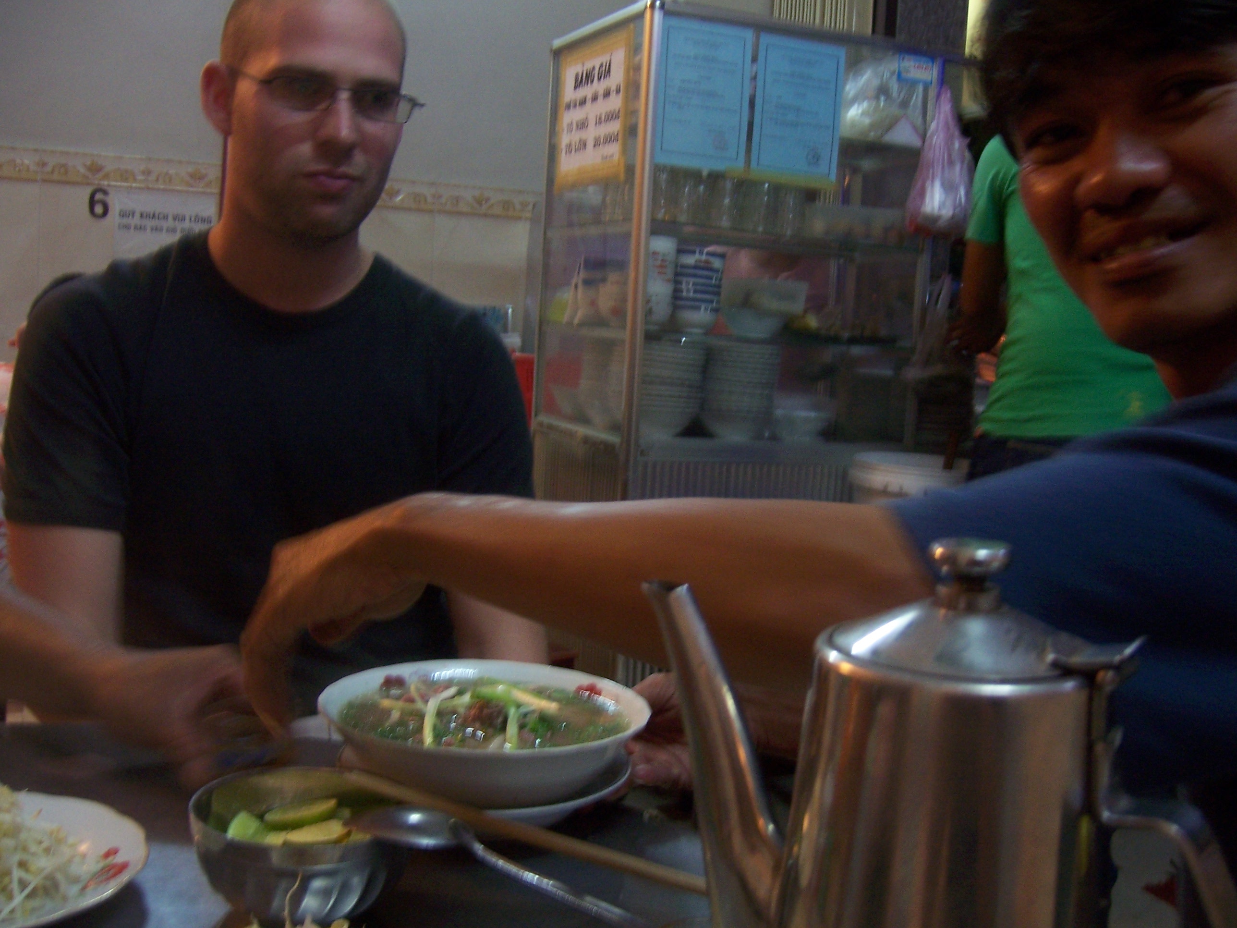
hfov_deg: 51.4
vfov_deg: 39.7
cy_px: 464
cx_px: 618
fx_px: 1286
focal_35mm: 36
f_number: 2.8
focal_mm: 6.2
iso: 160
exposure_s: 1/8
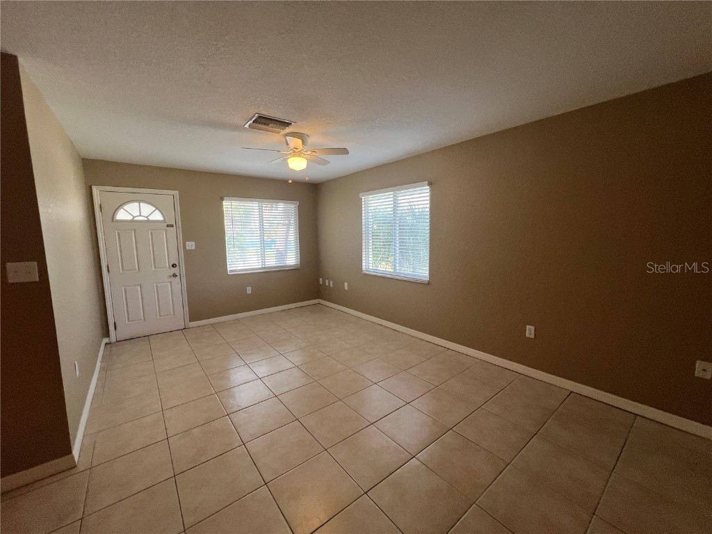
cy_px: 267
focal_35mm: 13
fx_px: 267
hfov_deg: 106.2
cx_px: 356
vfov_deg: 89.9
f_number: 1.8
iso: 100
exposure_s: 1/120
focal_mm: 1.57
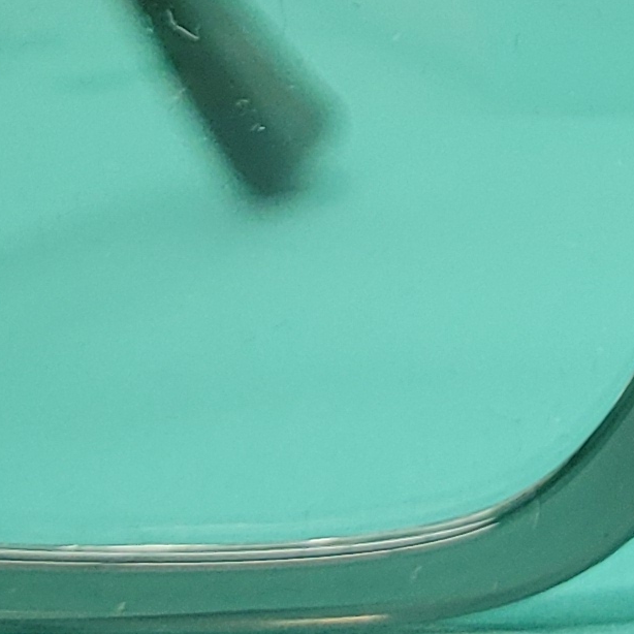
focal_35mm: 151
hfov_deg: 10.9
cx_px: 1079
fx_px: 3129
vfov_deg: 11.3
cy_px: -178
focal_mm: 5.4
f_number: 1.8
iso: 125
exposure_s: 1/100
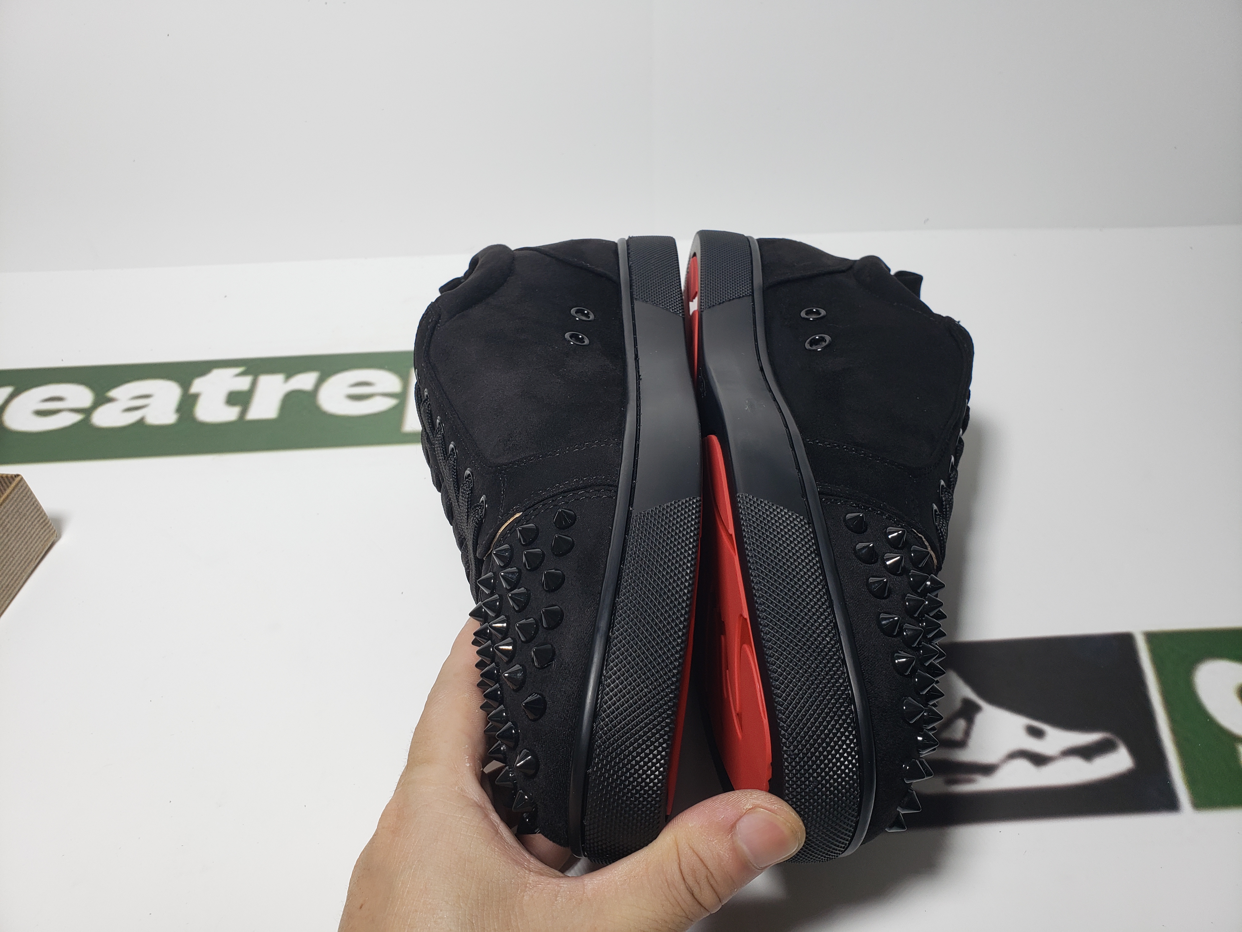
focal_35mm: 26
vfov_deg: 53.1
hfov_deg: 67.3
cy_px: 466
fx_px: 933
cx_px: 621
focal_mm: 4.3
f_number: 2.4
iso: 50
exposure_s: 1/200
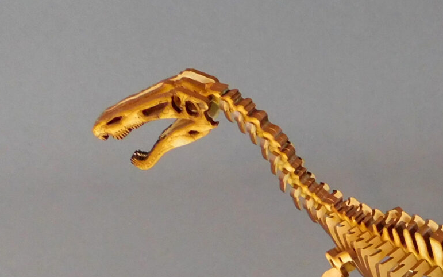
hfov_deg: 22.4
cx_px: 598
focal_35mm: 81
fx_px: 978
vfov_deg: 15.3
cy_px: 375
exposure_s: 1/15
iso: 400
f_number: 3
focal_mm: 4
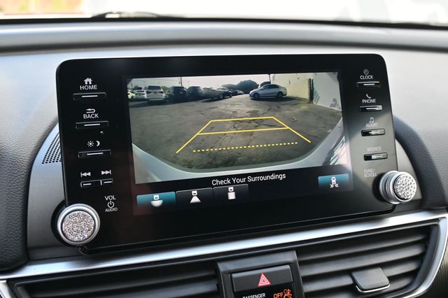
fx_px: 448
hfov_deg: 53.2
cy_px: 149
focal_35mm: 36
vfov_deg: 36.8
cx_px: 224
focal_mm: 24
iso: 400
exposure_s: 1/200
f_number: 4.2
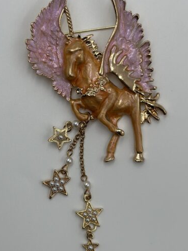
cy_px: 111
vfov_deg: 25.0
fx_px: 565
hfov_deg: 18.9
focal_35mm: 78
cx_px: 82
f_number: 1.78
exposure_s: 1/2532
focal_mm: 6.86
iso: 100
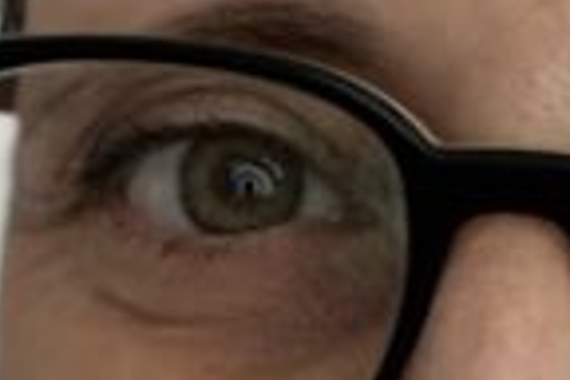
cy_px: 887
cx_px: 226
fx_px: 3515
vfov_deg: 6.0
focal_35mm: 222
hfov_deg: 9.3
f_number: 2.2
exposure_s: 1/60
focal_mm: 2.71
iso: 250
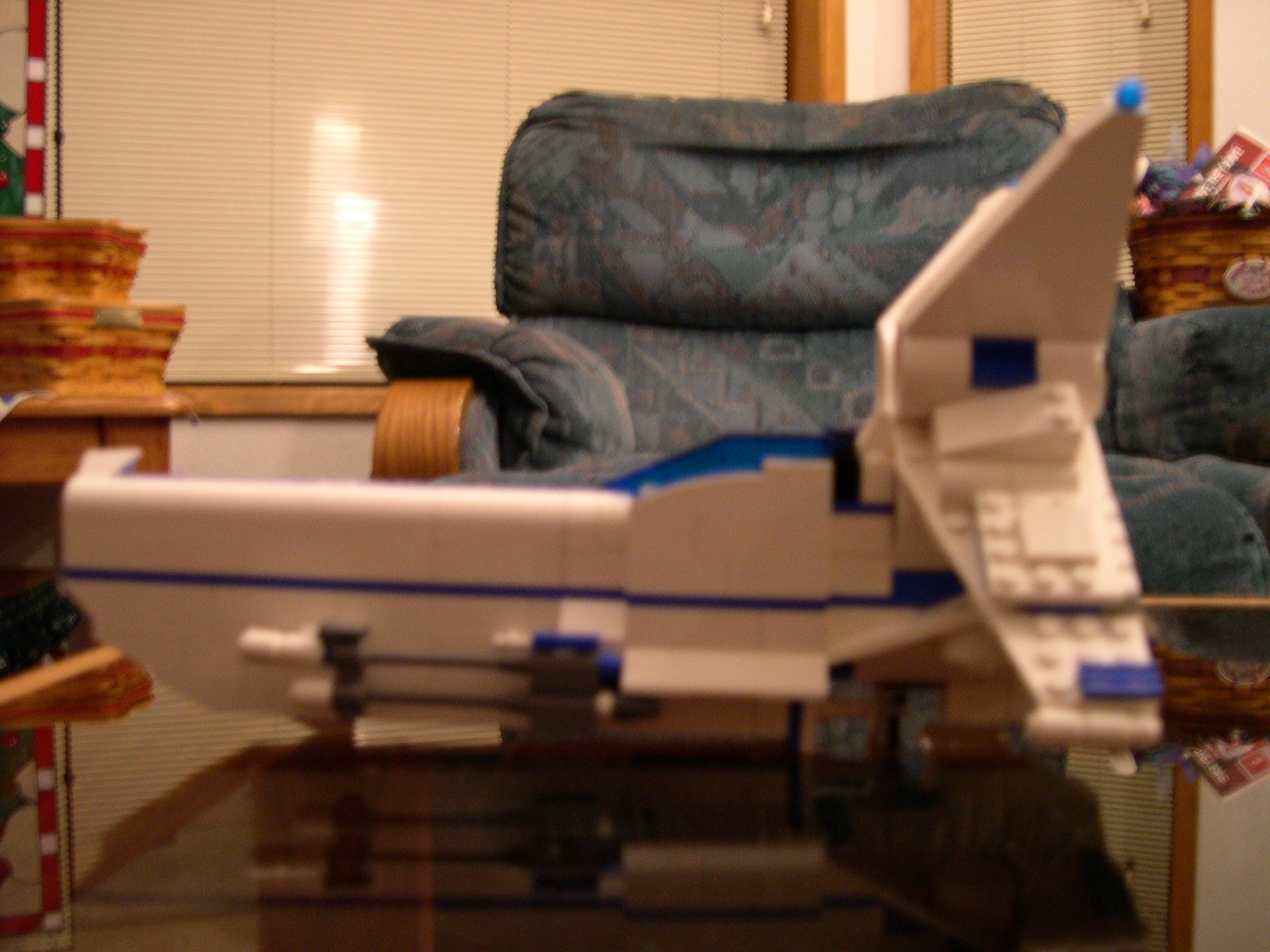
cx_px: 635
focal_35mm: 38
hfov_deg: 49.0
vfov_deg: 37.7
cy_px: 476
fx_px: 1394
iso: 331
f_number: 2.8
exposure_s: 1/4.4
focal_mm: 8
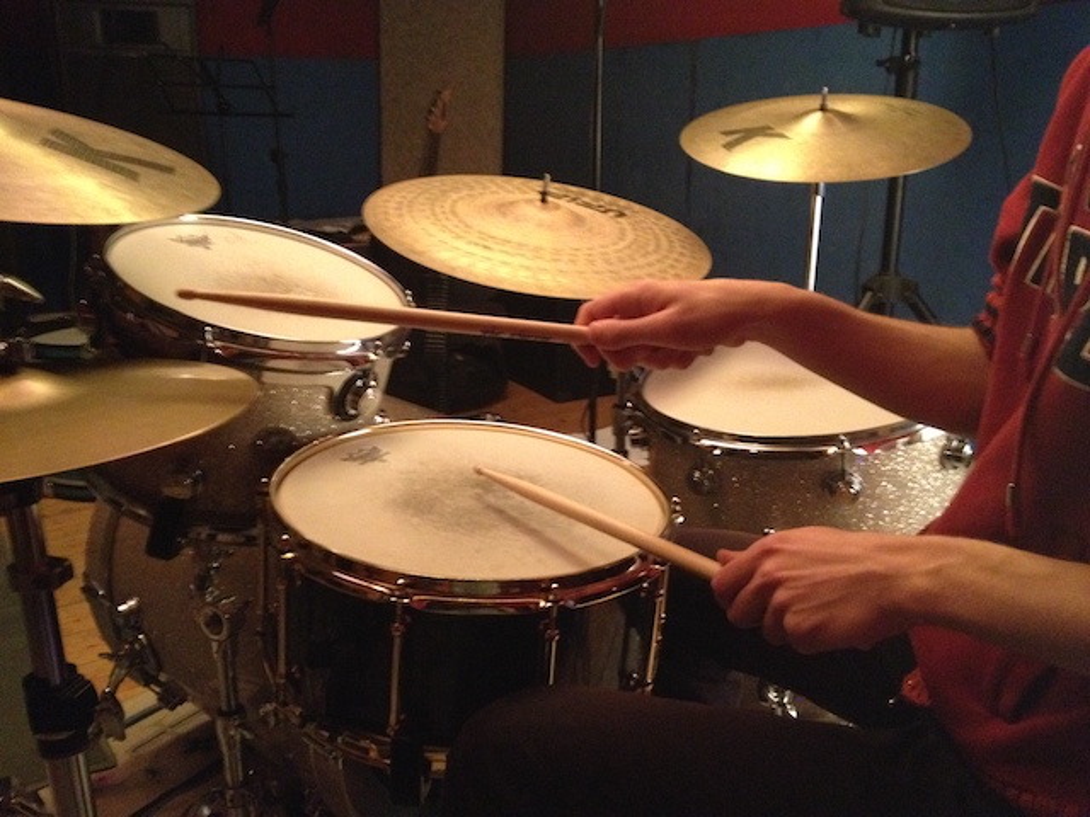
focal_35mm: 35
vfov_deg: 40.7
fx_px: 1102
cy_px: 408
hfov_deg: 52.6
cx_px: 545
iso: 640
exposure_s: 1/15
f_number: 2.4
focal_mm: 4.28
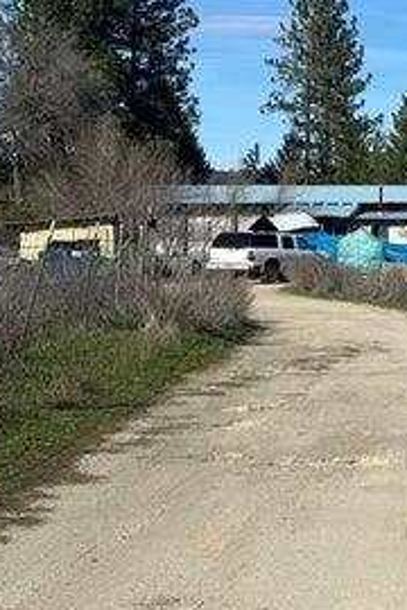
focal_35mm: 79
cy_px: 181
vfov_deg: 25.5
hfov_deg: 15.9
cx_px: 607
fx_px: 1340
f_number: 1.78
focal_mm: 6.86
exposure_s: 1/6211
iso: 80
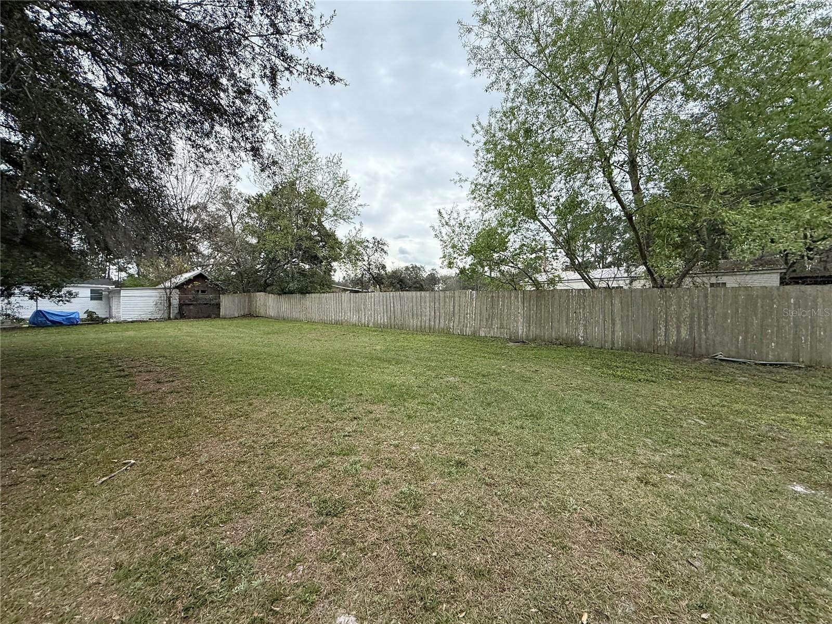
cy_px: 312
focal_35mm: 14
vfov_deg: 85.7
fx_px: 336
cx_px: 416
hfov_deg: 102.1
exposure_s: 1/1125
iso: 64
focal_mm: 2.22
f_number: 2.2
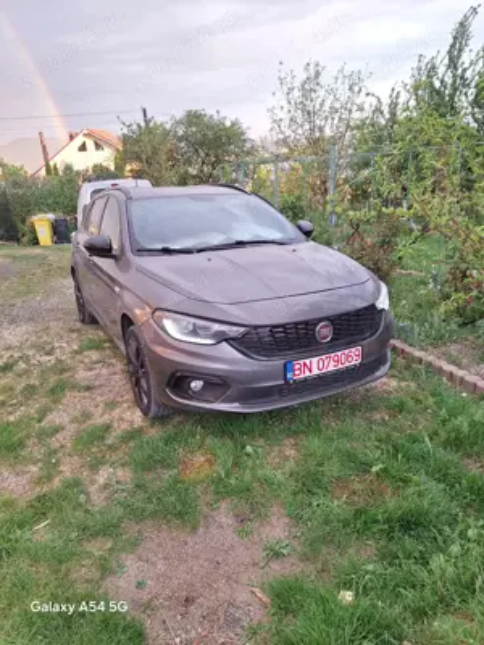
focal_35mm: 23
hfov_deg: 58.9
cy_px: 322
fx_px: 429
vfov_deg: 73.9
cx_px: 242
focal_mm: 5.54
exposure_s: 1/151
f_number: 1.8
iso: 40
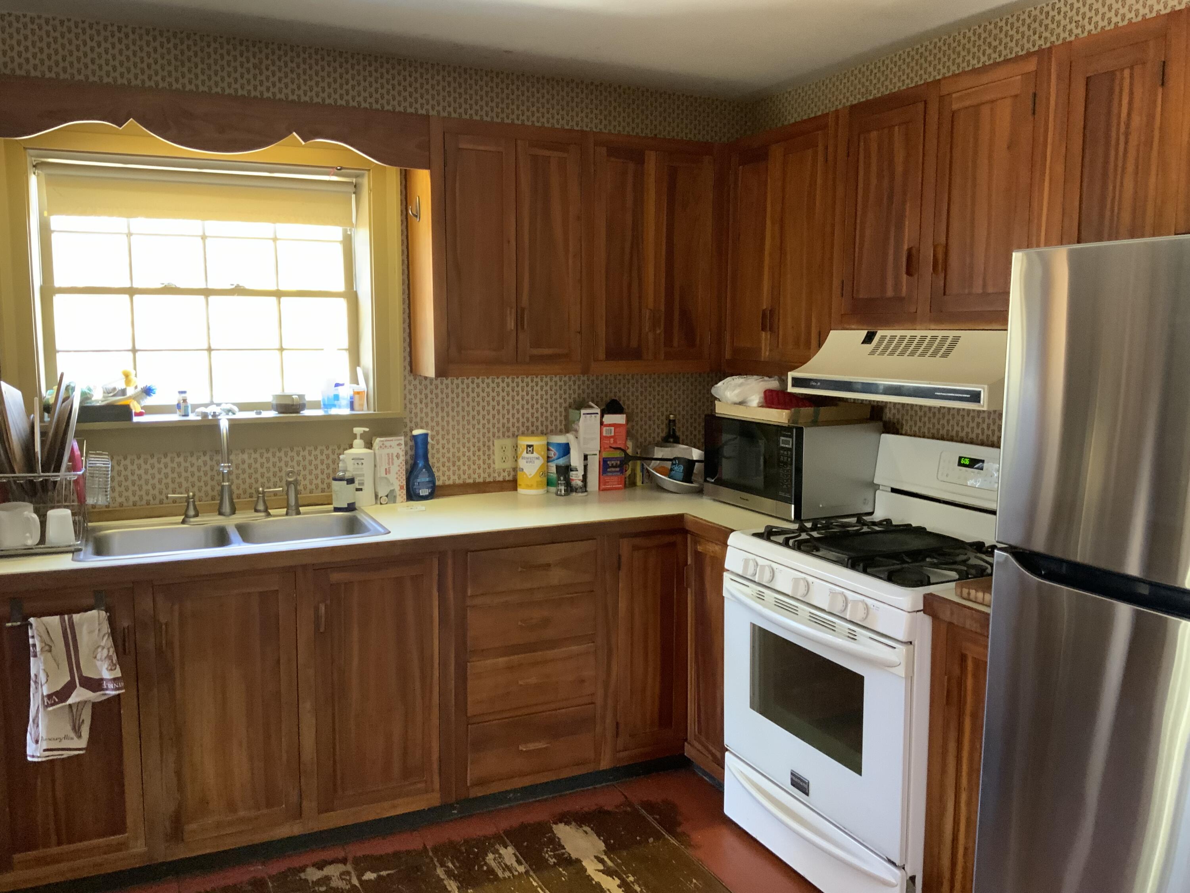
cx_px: 595
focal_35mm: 29
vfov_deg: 48.2
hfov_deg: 61.7
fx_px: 997
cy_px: 446
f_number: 1.8
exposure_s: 1/40
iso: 250
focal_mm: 3
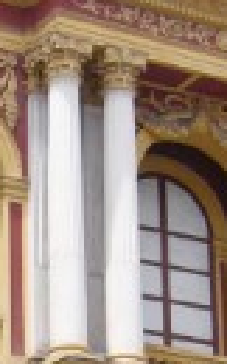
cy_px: 360
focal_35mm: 185
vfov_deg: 11.2
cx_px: 41
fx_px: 1835
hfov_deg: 7.1
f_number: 8.3
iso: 200
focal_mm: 6.3
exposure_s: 1/320
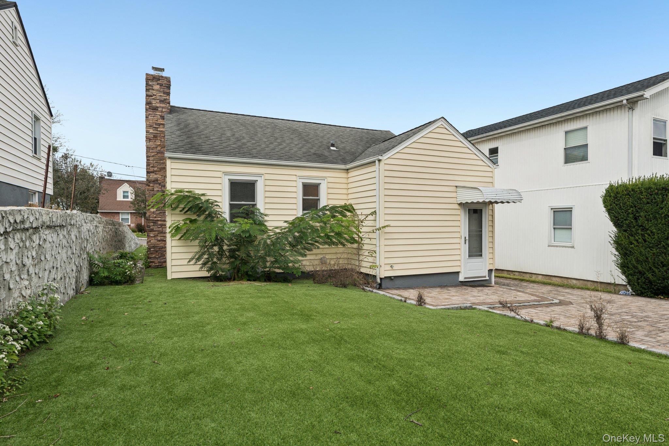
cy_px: 223
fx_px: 372
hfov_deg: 84.0
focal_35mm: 20
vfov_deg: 61.9
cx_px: 334
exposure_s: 1/320
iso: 125
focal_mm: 20
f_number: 8
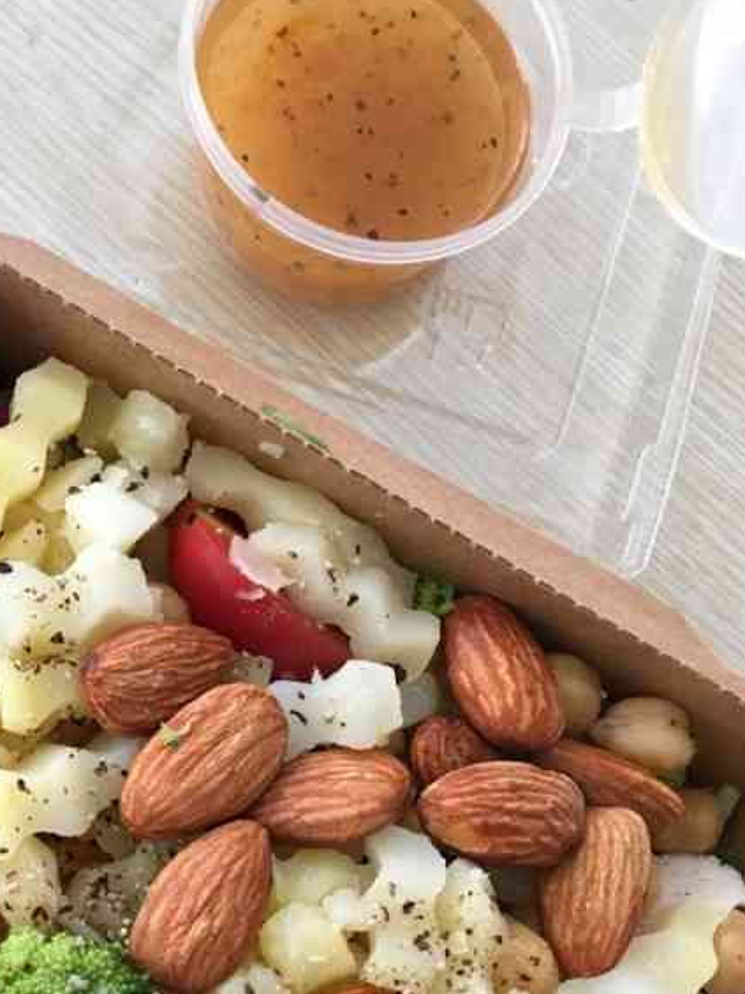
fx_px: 1377
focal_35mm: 48
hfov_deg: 29.7
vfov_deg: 38.7
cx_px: 174
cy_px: 731
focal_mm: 4.15
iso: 50
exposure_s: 1/33
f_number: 2.2
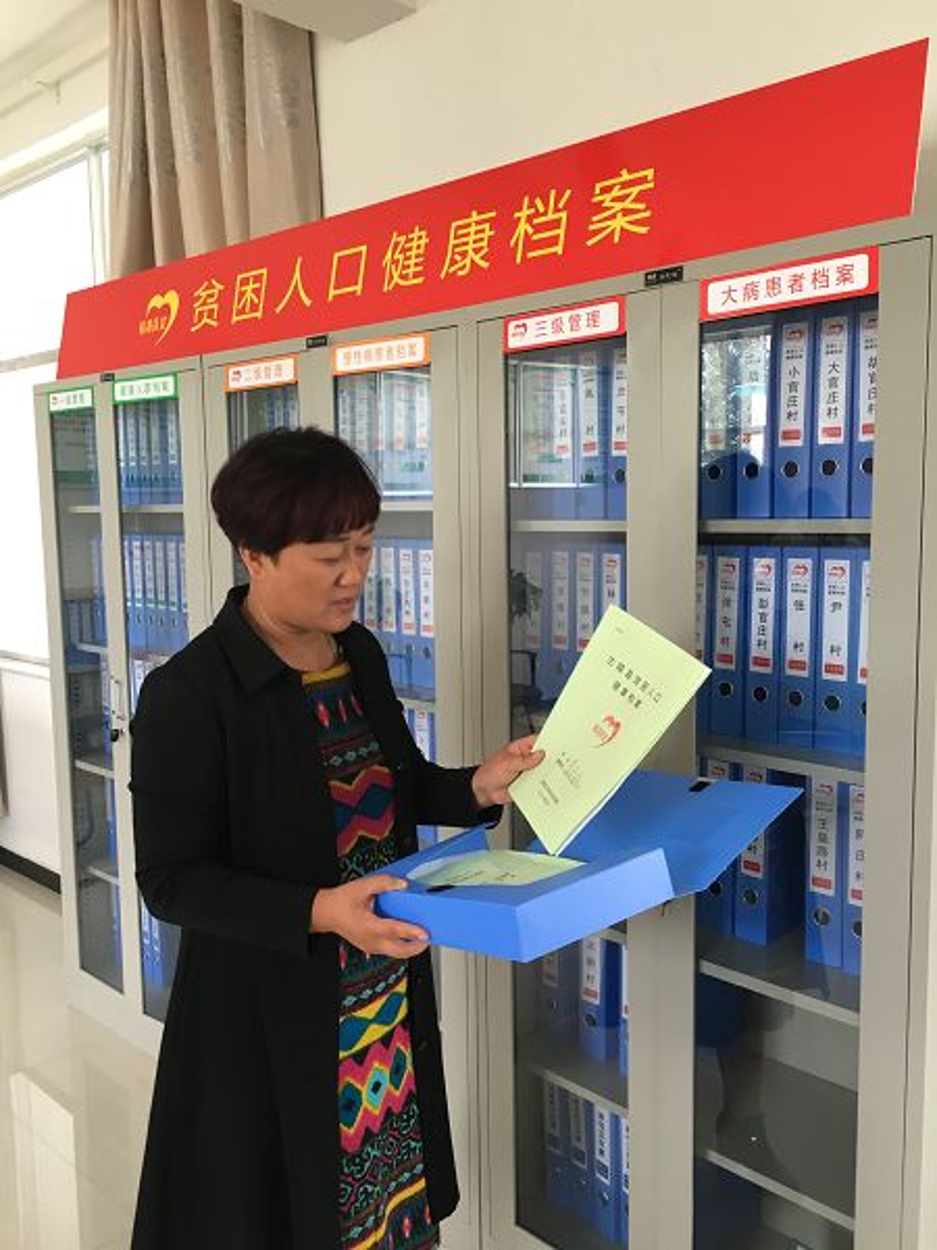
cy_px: 625
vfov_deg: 61.7
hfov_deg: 48.2
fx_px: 1047
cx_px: 468
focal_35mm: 29
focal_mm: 4.15
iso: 64
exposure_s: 1/33
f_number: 2.2
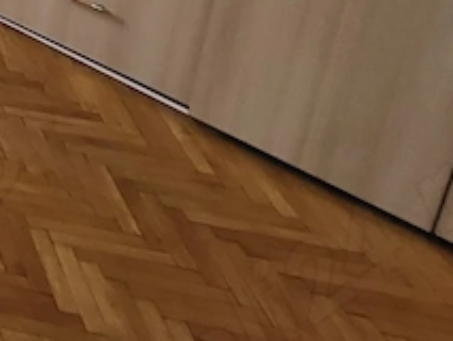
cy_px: -200
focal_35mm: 61
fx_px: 799
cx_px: -457
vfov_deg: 20.0
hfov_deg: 18.9
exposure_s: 1/50
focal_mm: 1.74
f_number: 2.2
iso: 64
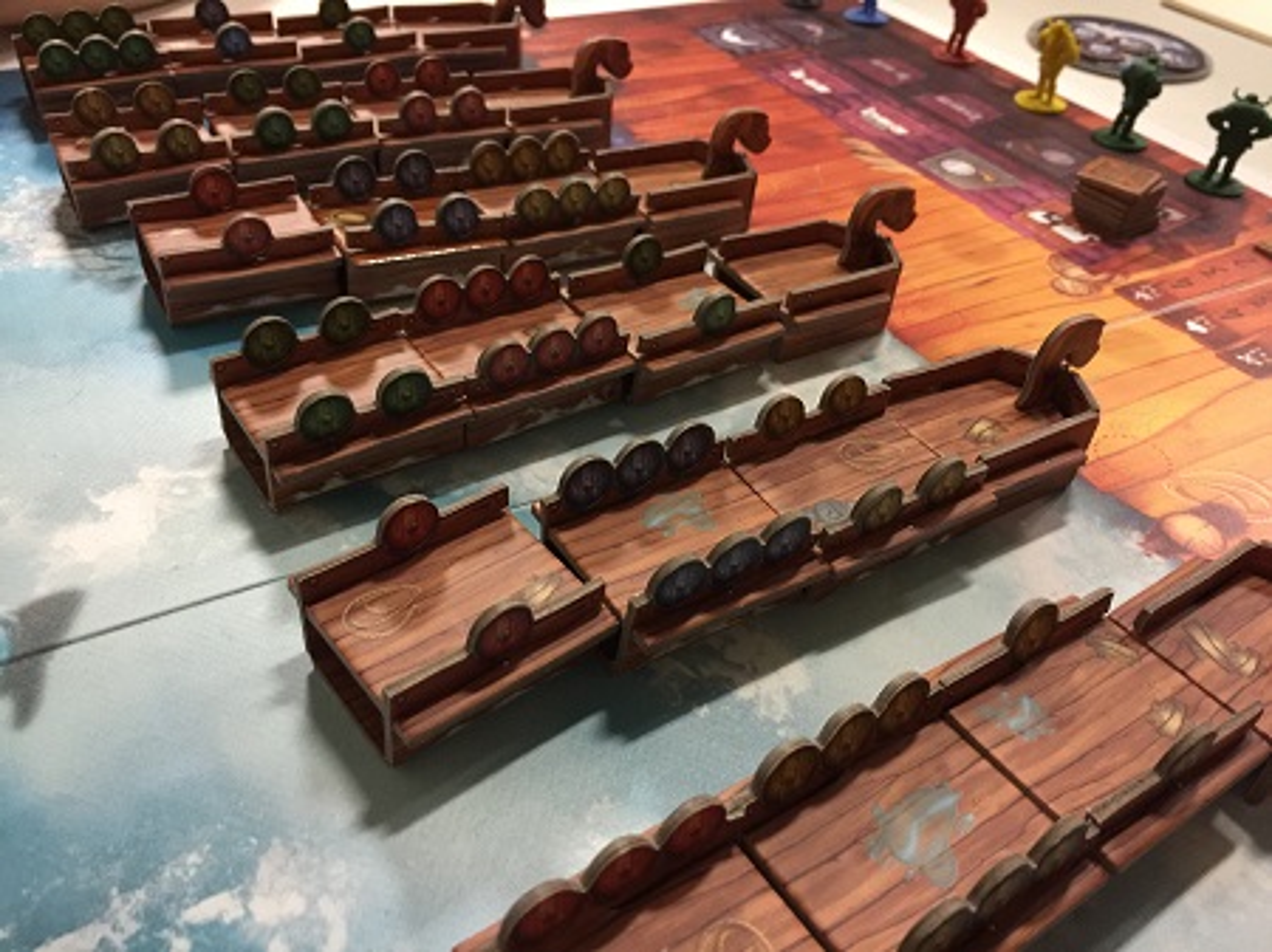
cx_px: 636
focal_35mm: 29
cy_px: 476
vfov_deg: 48.2
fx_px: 1065
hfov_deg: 61.7
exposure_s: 1/10
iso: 125
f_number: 2.2
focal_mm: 4.15
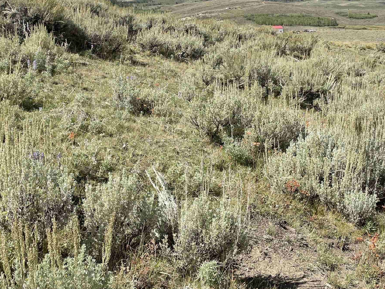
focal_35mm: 45
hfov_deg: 42.1
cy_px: 83
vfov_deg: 31.8
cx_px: 195
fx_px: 500
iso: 32
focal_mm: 4.2
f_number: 1.6
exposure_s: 1/3731
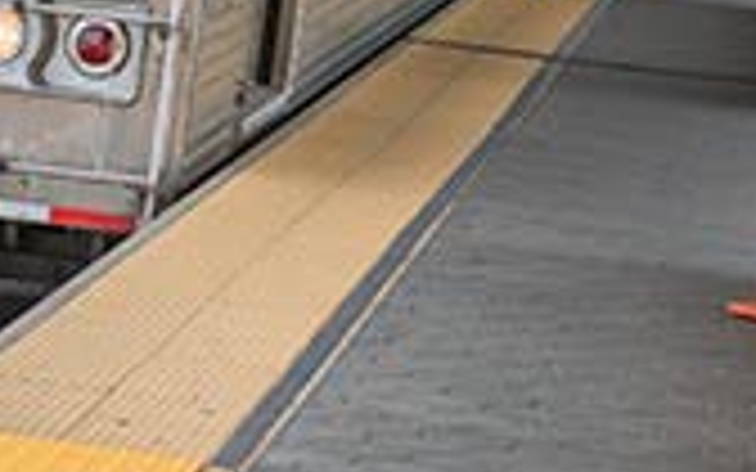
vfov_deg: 7.3
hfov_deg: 11.9
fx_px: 3626
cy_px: -200
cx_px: 351
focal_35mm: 176
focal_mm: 50
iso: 200
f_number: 8
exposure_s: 1/500
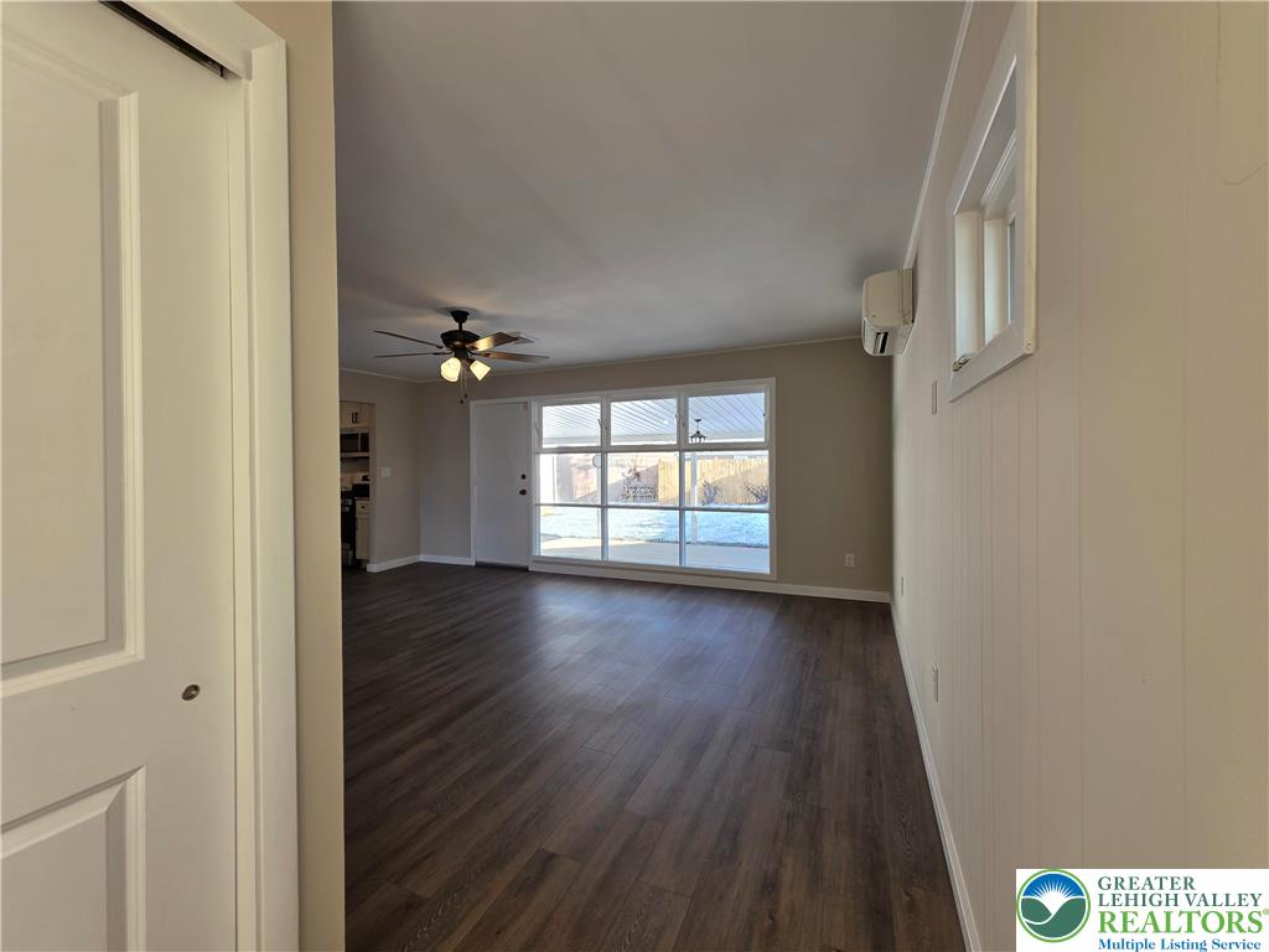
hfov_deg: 106.2
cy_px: 476
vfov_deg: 89.9
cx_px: 634
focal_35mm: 13
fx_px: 477
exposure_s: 1/120
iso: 25
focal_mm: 2.2
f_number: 1.9
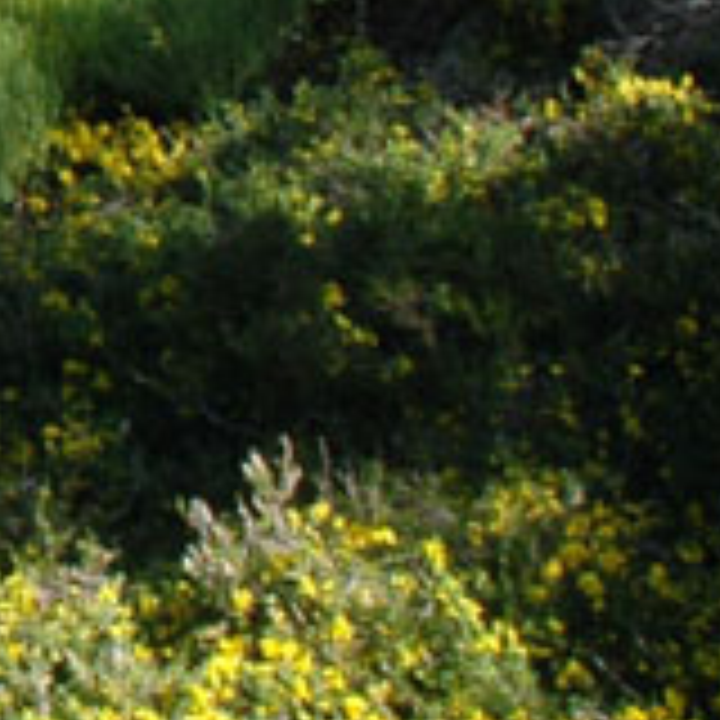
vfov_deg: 11.9
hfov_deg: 10.4
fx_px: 3365
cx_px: -1071
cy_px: -173
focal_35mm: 143
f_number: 14
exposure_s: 1/60
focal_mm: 18
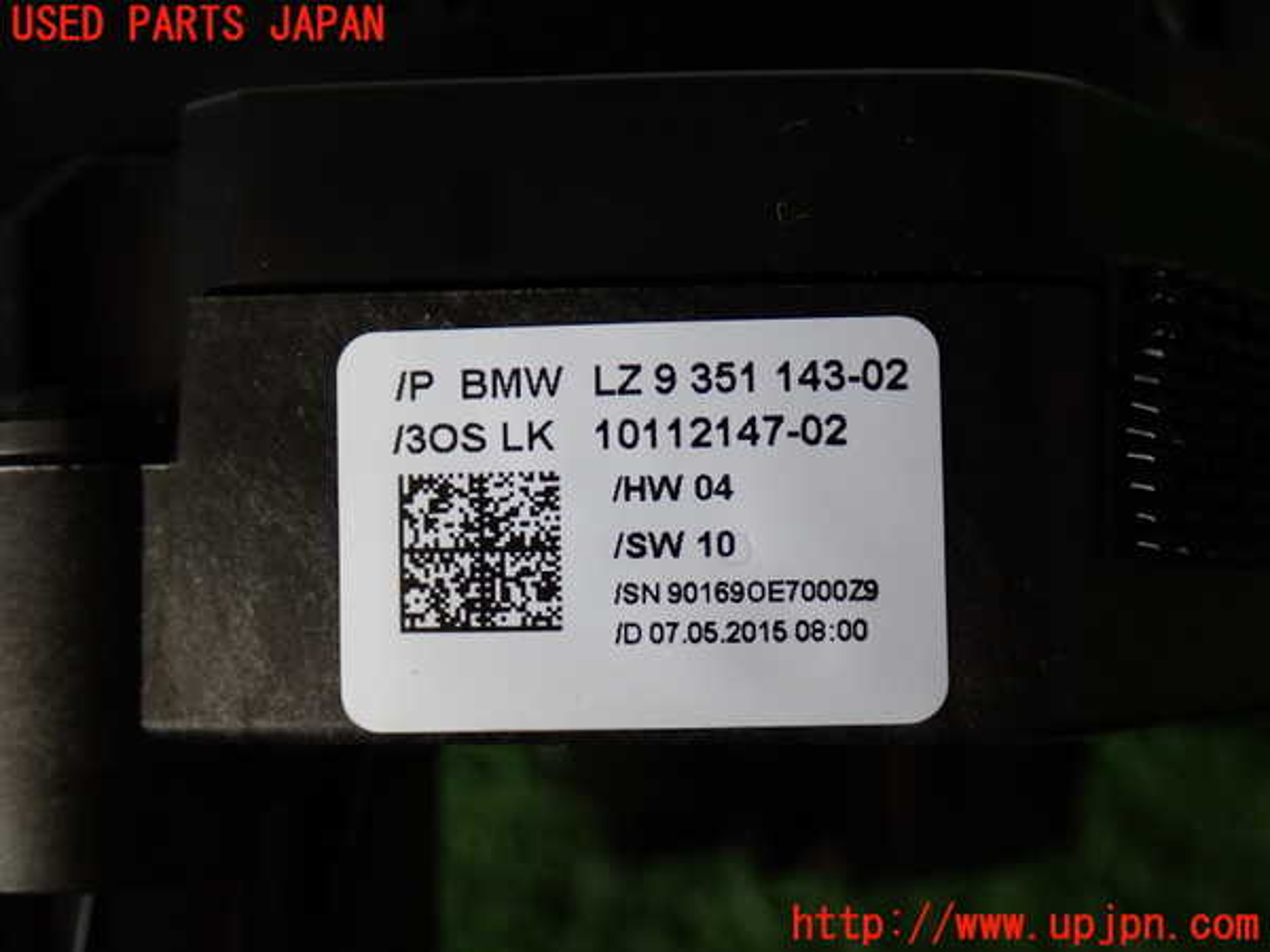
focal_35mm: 54
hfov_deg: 35.5
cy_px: 476
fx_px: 1981
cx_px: 635
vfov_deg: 27.0
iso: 200
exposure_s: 1/60
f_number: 3.3
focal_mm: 9.65
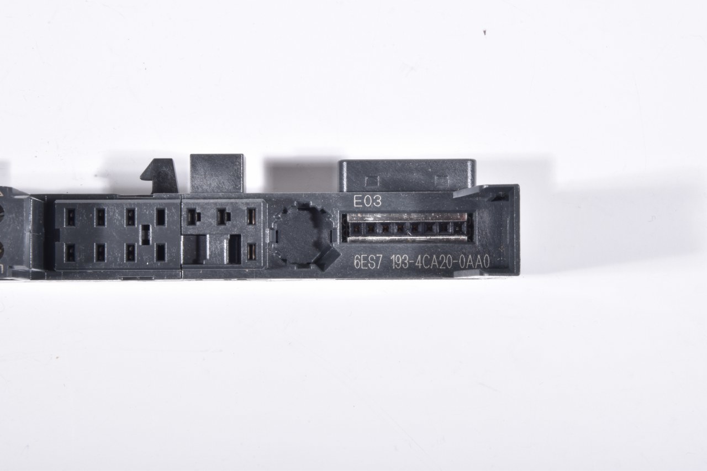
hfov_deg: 17.1
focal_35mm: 120
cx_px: 354
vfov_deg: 11.4
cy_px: 236
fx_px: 2356
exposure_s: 1/160
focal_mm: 80
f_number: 29
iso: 100
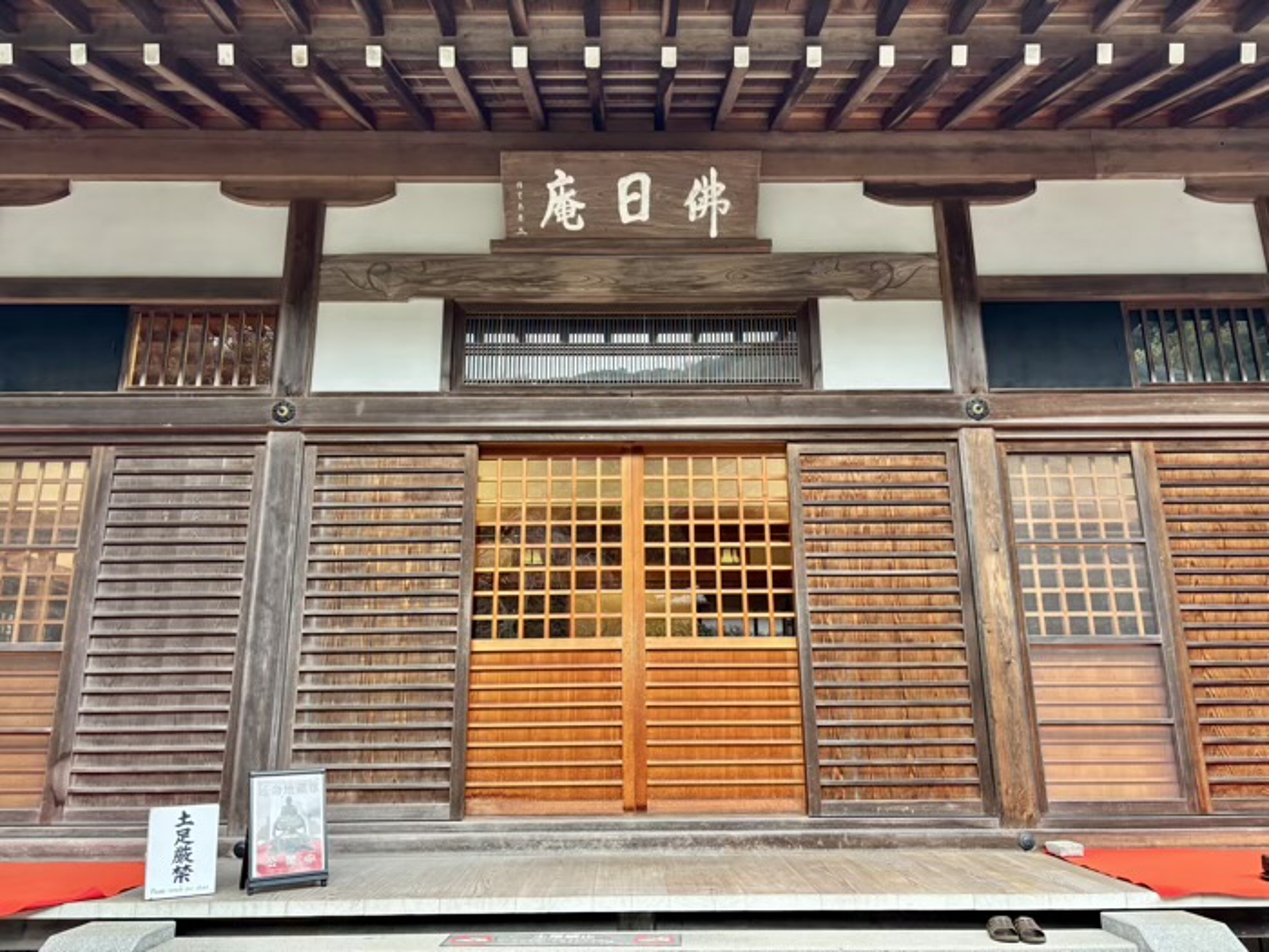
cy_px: 476
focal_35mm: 26
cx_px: 634
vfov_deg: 53.1
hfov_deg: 67.3
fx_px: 953
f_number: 1.6
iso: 125
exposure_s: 1/105
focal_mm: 5.96
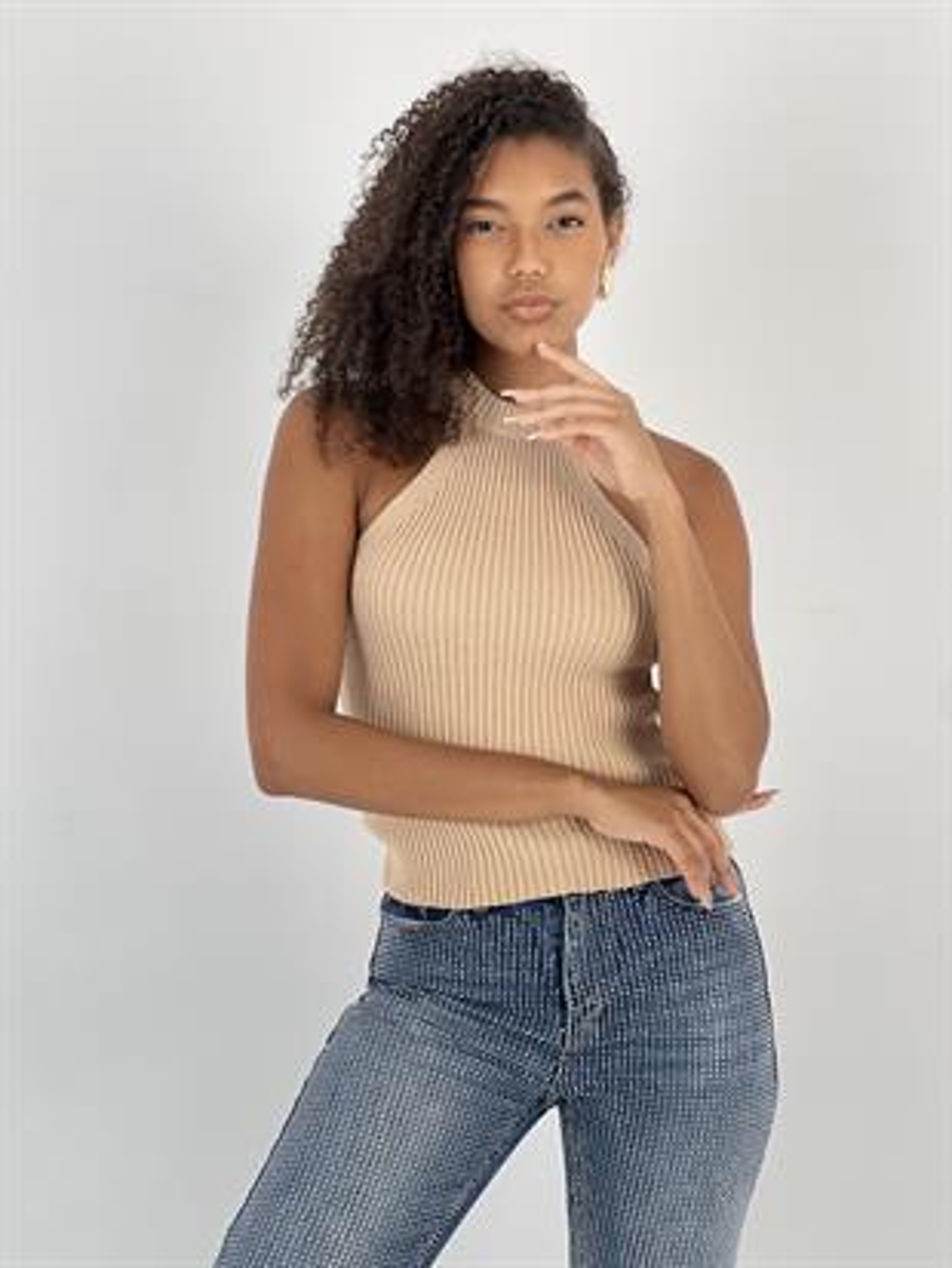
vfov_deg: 25.3
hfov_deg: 19.1
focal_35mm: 77
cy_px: 634
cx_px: 476
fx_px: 2822
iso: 50
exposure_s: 1/100
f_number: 2.8
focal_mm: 9
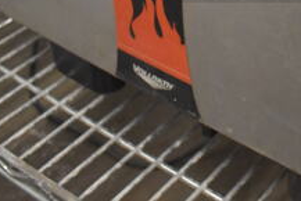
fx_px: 636
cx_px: 336
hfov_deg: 24.7
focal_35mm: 76
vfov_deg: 16.8
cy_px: -71
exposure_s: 1/125
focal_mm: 18
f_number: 3.5
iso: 2500
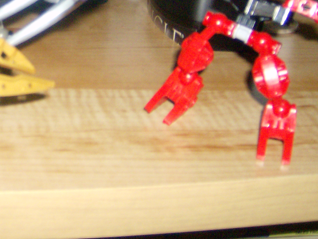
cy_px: -13
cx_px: -15
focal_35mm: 79
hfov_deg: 23.5
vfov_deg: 18.1
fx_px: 726
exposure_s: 1/60
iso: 200
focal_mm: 6
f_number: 2.8
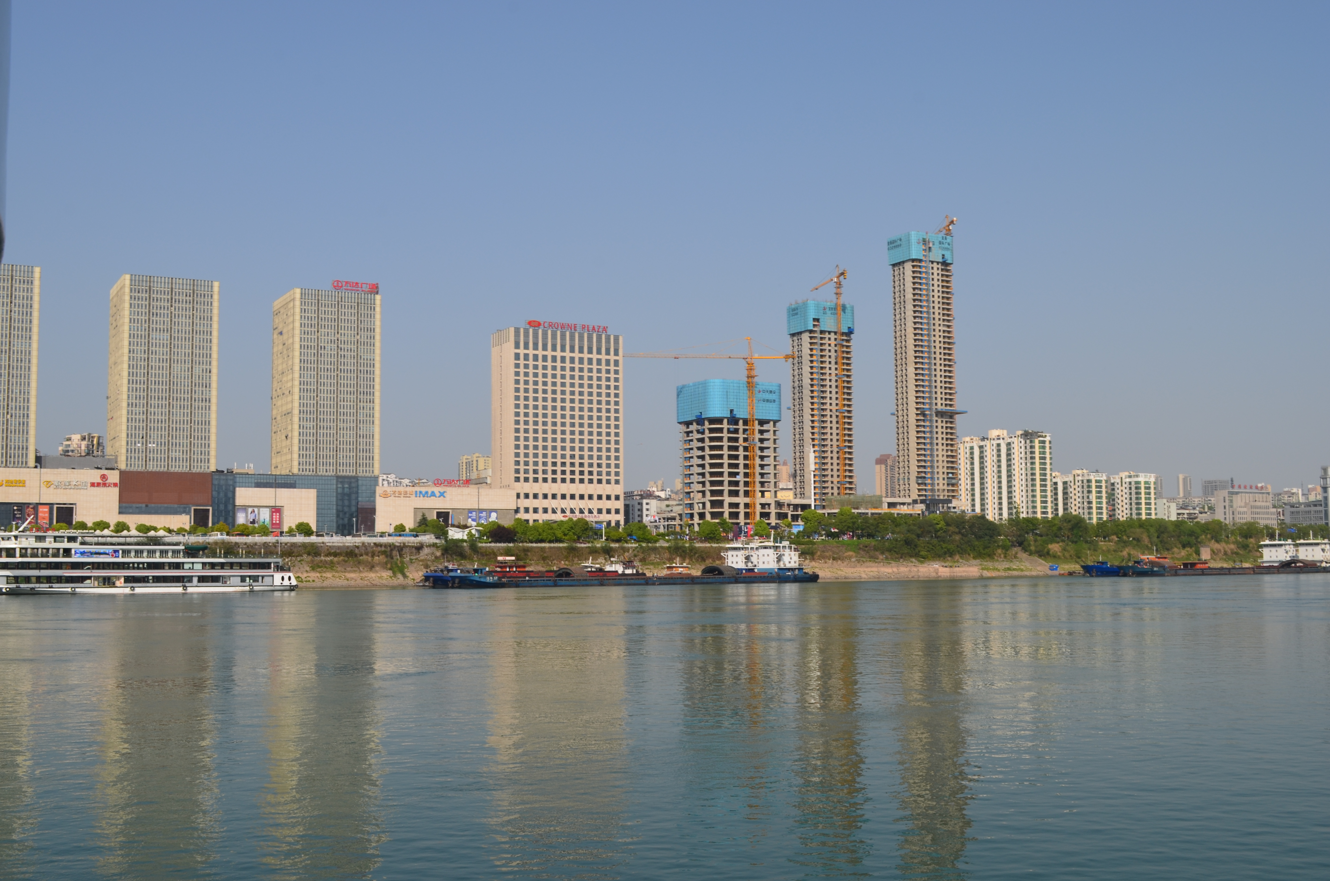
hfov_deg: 49.6
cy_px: 440
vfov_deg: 34.1
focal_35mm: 39
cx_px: 665
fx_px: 1438
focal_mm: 26
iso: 100
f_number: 11
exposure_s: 1/160
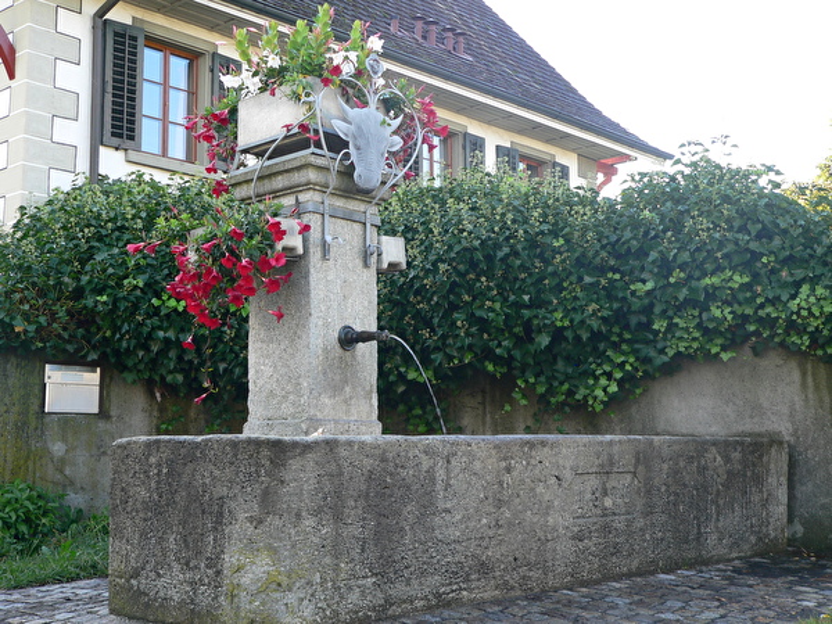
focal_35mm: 46
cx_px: 416
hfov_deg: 41.2
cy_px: 312
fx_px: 1106
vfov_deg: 31.5
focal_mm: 7.6
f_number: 2.8
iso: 80
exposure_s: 1/80
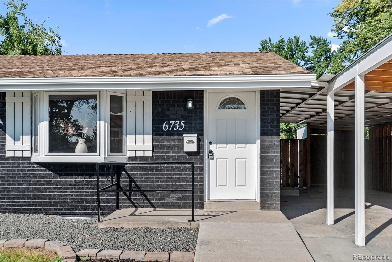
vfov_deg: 36.9
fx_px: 392
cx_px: 196
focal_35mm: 36
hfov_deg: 53.1
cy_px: 131
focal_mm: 24
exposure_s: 1/125
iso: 200
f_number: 8
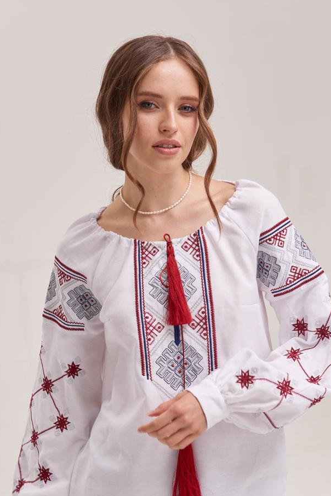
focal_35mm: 82
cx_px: 169
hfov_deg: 16.7
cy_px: 332
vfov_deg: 24.6
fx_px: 1130
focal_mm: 58
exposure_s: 1/125
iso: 200
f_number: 11
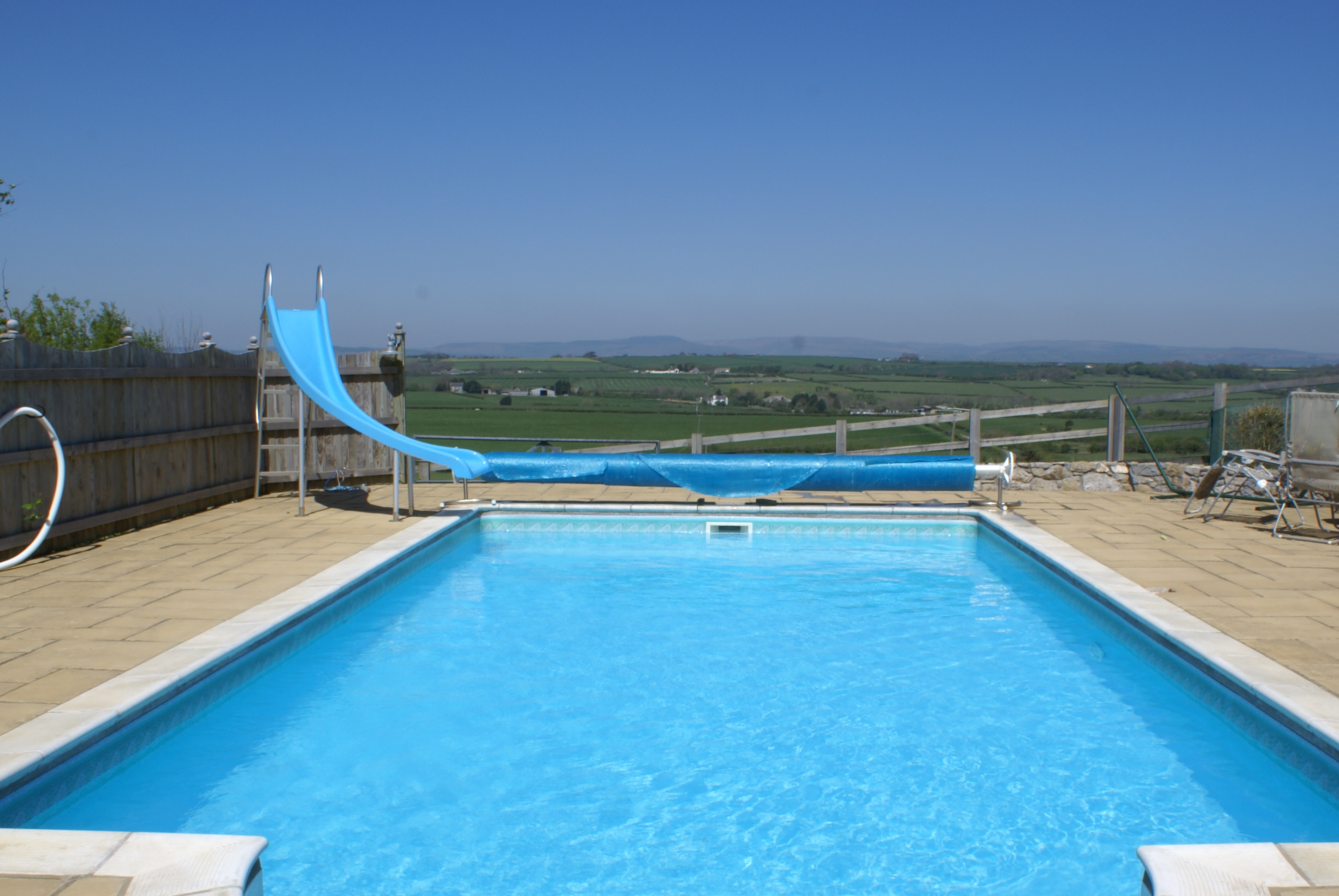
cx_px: 726
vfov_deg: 36.8
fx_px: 1341
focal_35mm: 36
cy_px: 537
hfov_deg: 53.0
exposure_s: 1/60
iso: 100
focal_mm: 18
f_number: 22
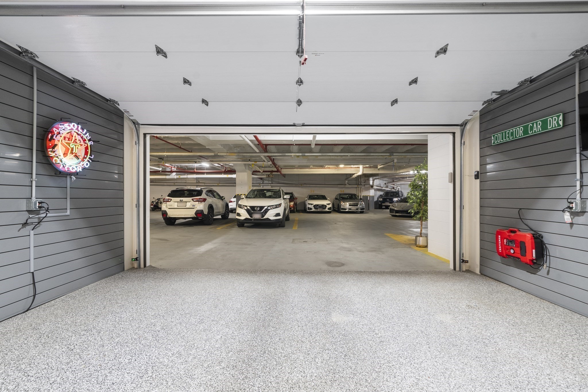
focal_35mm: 15
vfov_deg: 77.3
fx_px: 245
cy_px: 196
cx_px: 294
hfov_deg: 100.4
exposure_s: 1/10
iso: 800
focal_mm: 15
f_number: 8
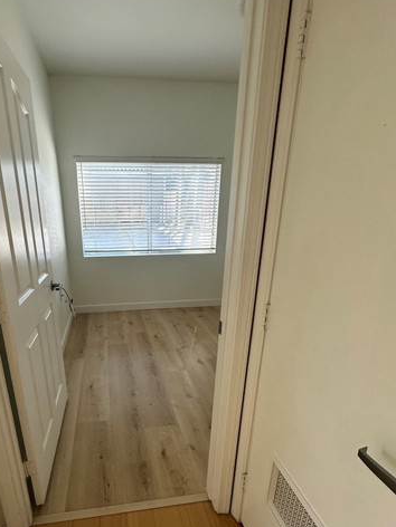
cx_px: 145
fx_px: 290
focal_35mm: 19
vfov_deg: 84.0
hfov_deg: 67.5
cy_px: 307
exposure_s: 1/120
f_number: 2.2
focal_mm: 2.22
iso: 64
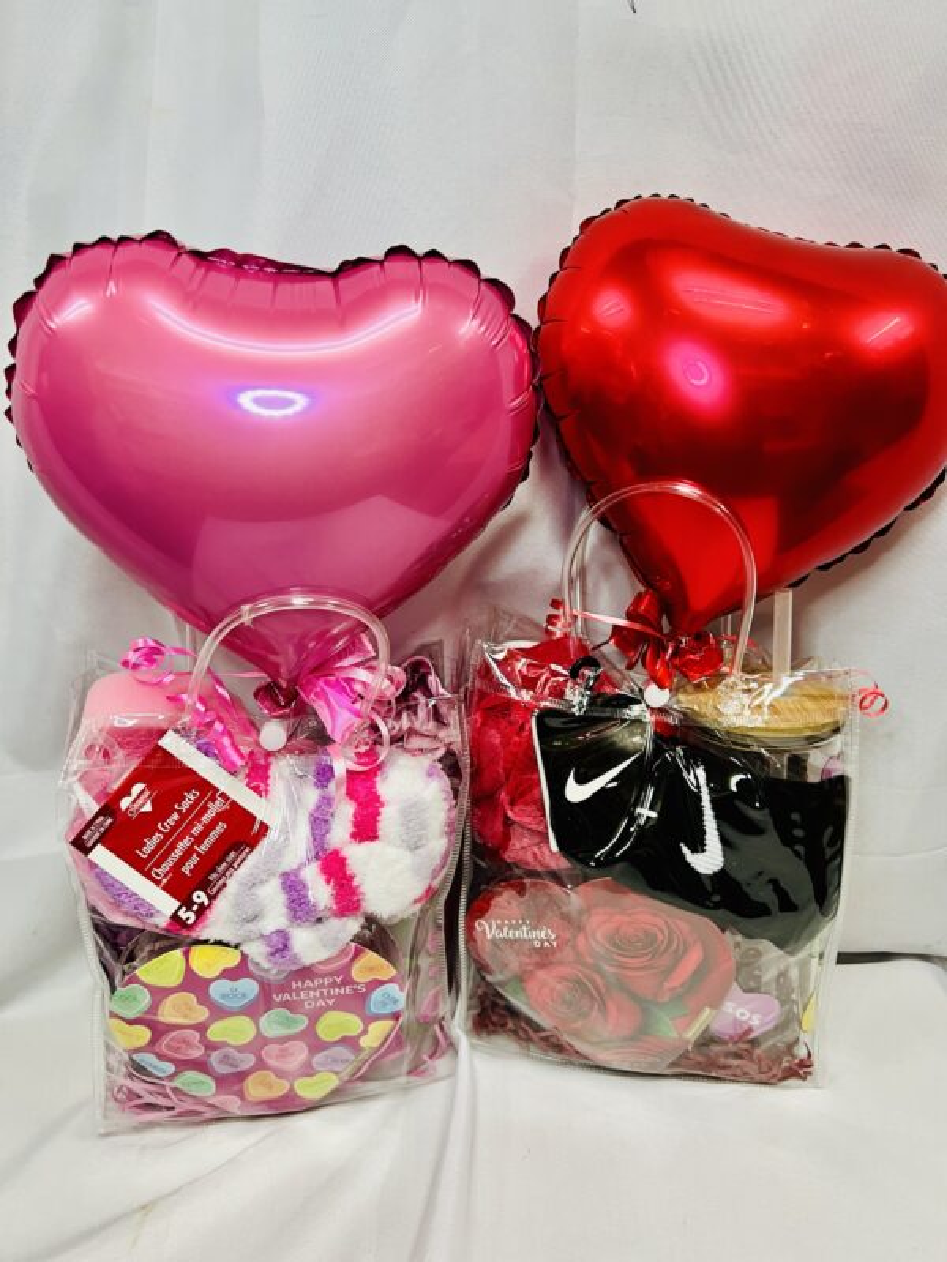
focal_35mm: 26
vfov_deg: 67.3
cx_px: 474
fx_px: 948
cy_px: 631
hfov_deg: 53.1
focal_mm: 5.7
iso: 125
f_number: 1.5
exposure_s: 1/60
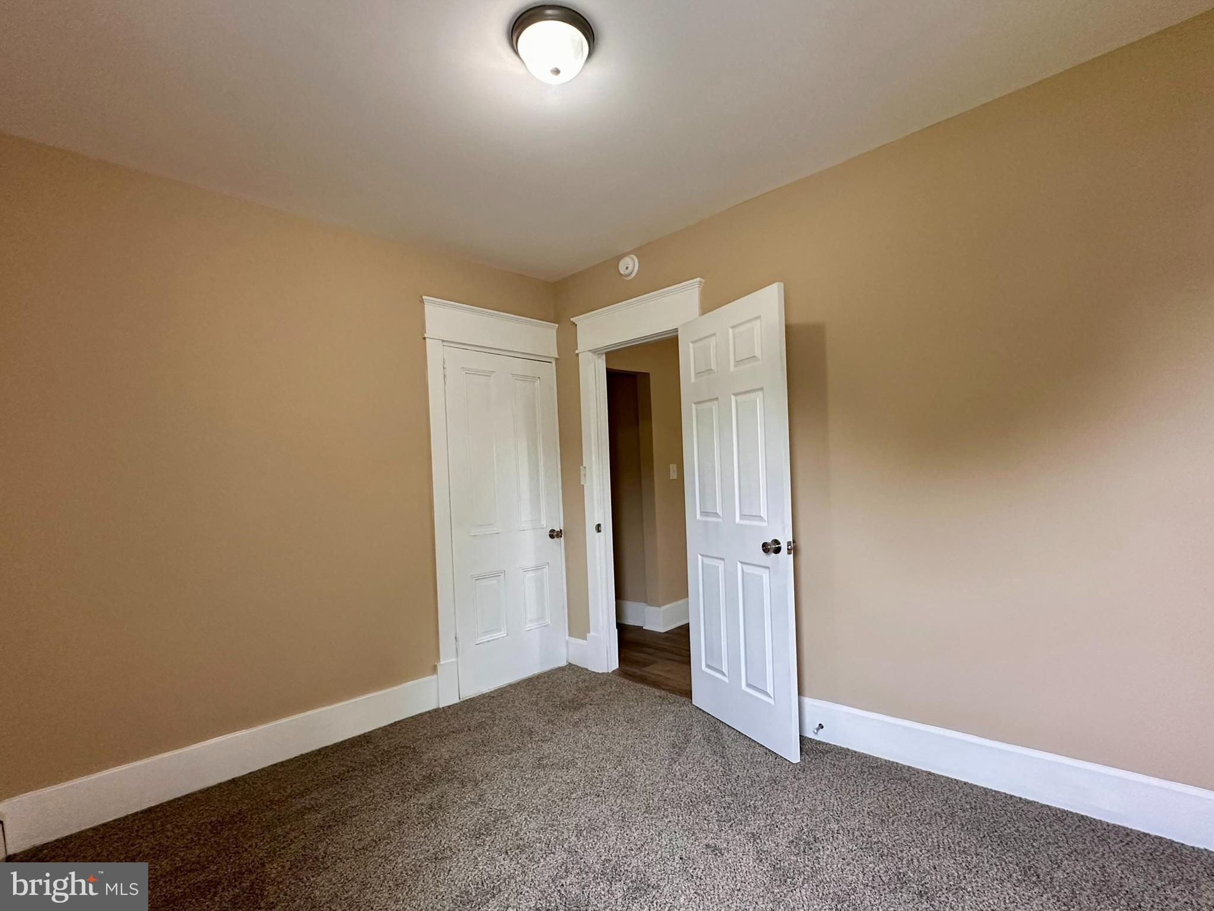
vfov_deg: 85.7
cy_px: 456
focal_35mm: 14
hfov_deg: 102.1
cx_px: 607
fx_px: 491
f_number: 2.2
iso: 320
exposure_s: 1/120
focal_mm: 2.22
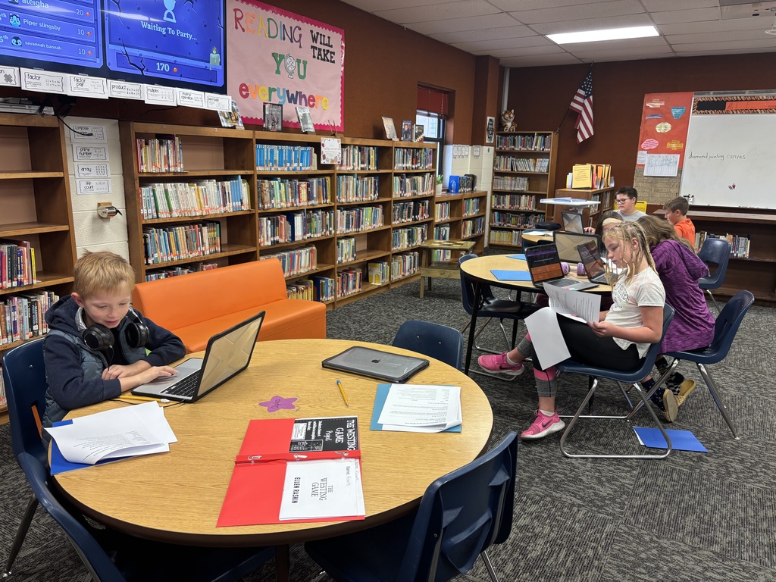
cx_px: 388
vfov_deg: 53.1
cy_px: 291
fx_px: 583
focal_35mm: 26
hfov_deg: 67.3
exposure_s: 1/60
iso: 100
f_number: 1.6
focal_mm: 5.96
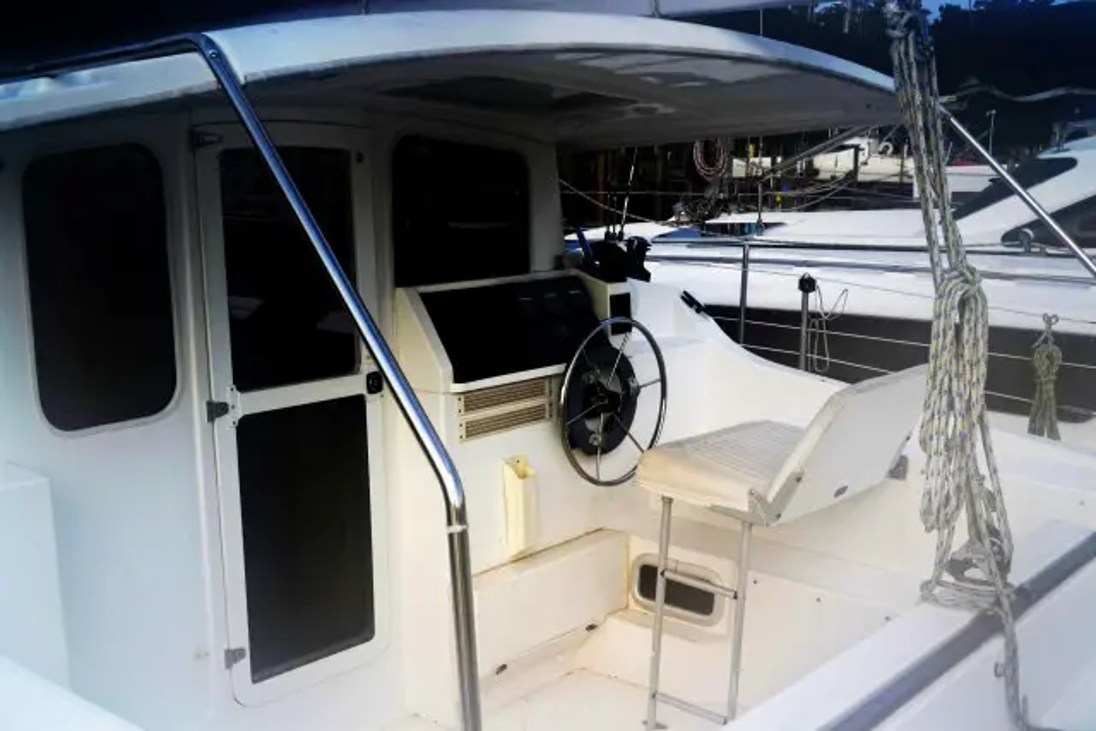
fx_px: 1279
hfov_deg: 46.4
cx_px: 548
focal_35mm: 42
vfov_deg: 31.9
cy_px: 366
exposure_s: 1/250
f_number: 8
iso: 100
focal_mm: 28
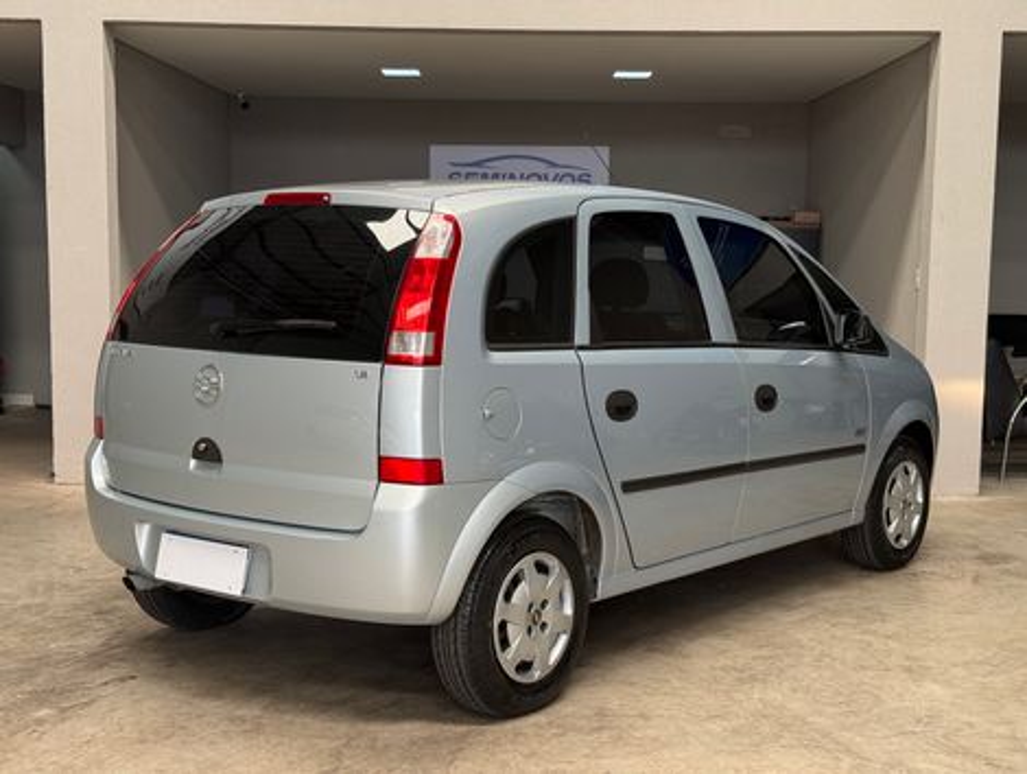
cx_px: 514
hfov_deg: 39.6
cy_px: 387
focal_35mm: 48
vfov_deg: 30.3
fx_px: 1426
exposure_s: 1/243
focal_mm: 6.76
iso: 64
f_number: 1.78
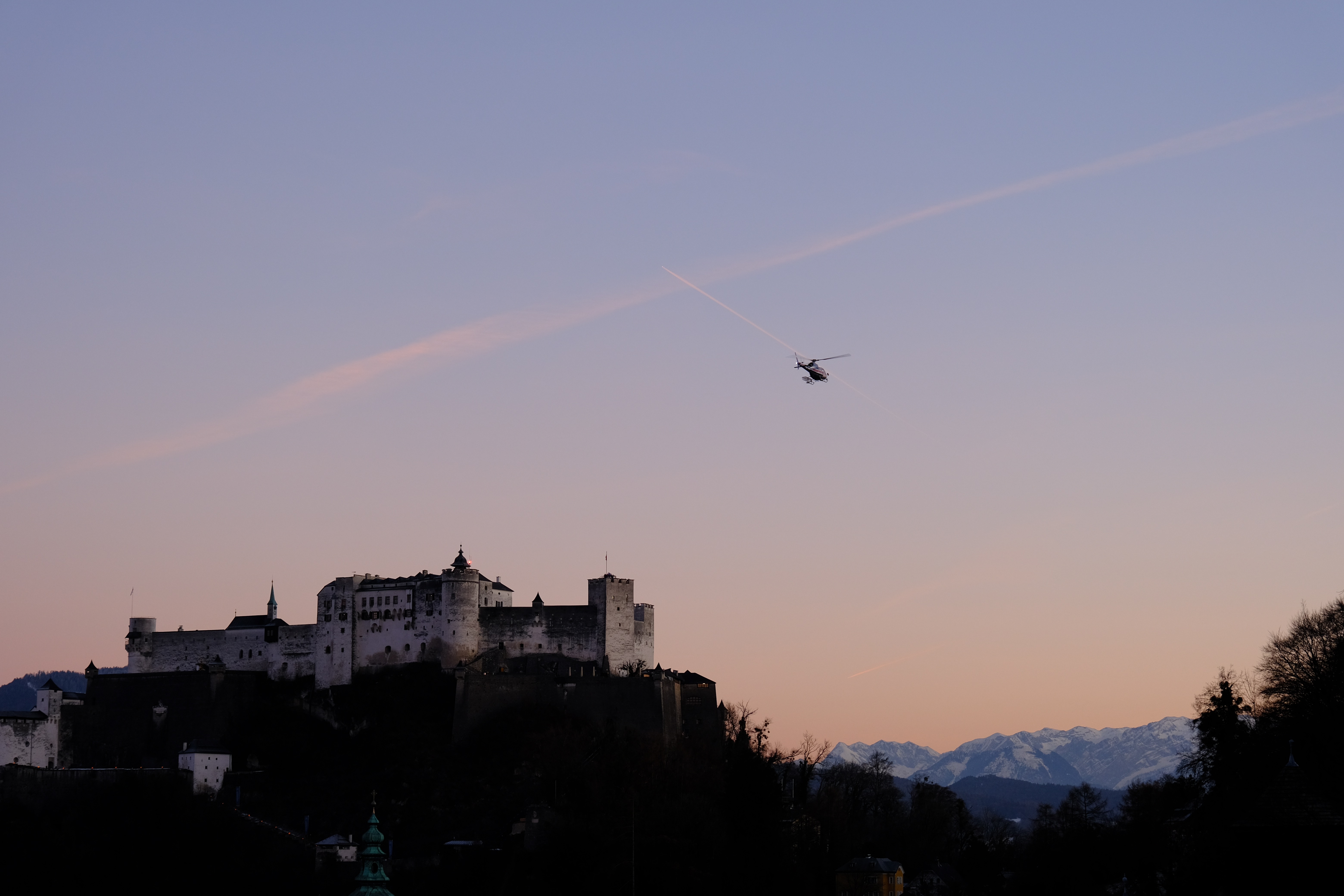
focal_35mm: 76
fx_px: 2837
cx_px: 672
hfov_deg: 26.7
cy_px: 448
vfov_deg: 17.9
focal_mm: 50.5
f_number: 4
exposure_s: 1/100
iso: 400
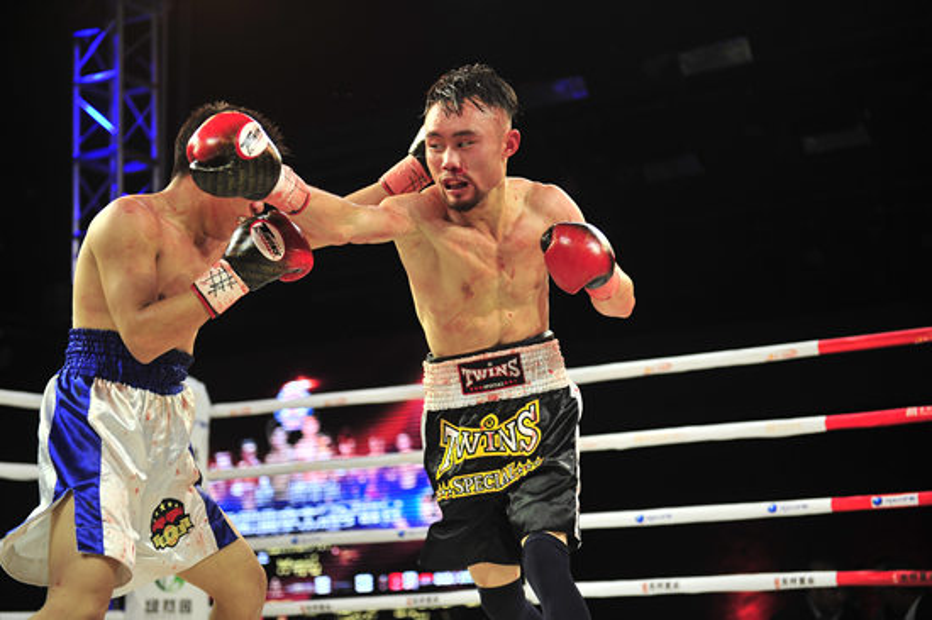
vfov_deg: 19.4
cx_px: 466
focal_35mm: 70
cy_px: 310
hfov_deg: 28.9
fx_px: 1811
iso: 800
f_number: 2.8
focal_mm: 70
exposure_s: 1/1250
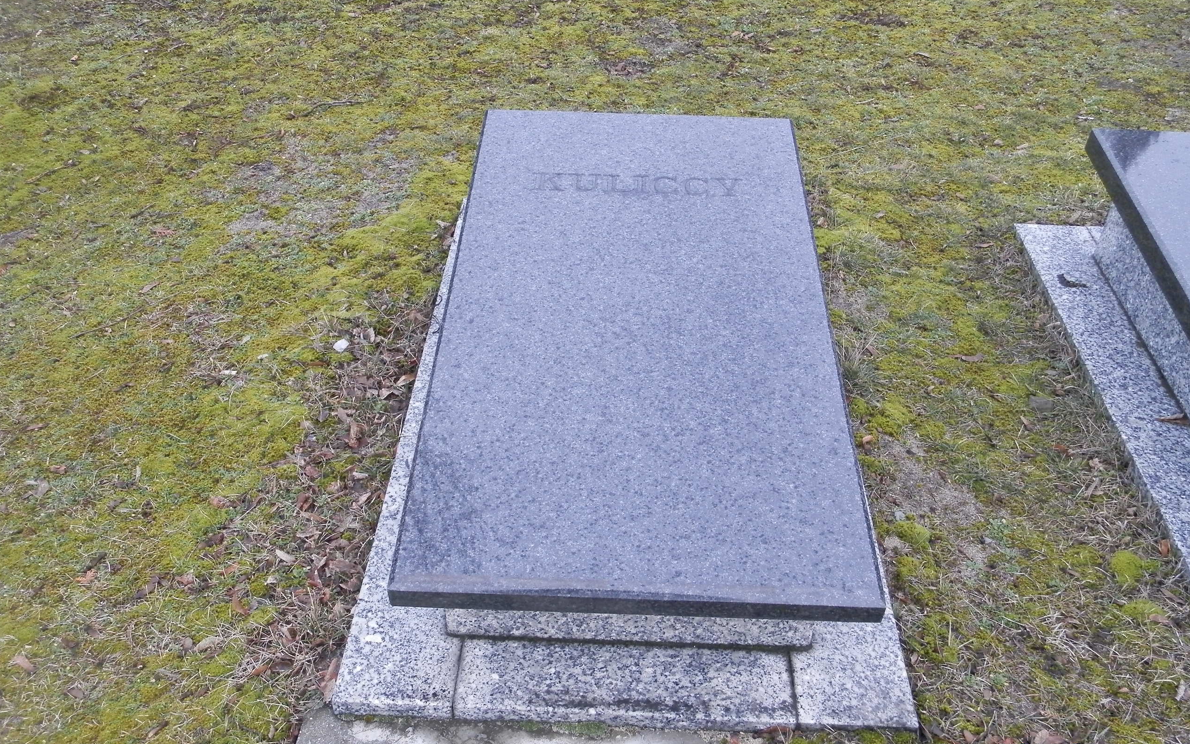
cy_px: 405
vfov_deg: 38.3
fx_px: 1070
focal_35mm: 33
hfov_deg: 58.1
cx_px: 595
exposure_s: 1/60
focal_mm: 5.5
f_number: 3.2
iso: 200
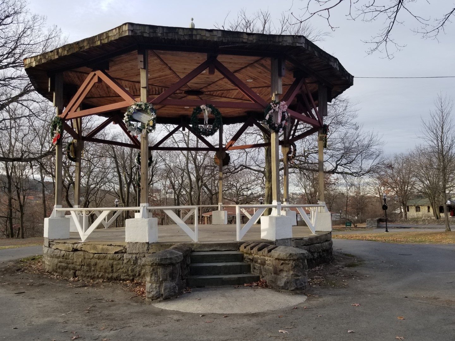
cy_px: 170
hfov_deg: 67.3
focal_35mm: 26
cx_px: 228
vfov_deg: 53.1
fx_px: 342
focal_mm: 4.25
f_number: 1.7
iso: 50
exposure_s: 1/596
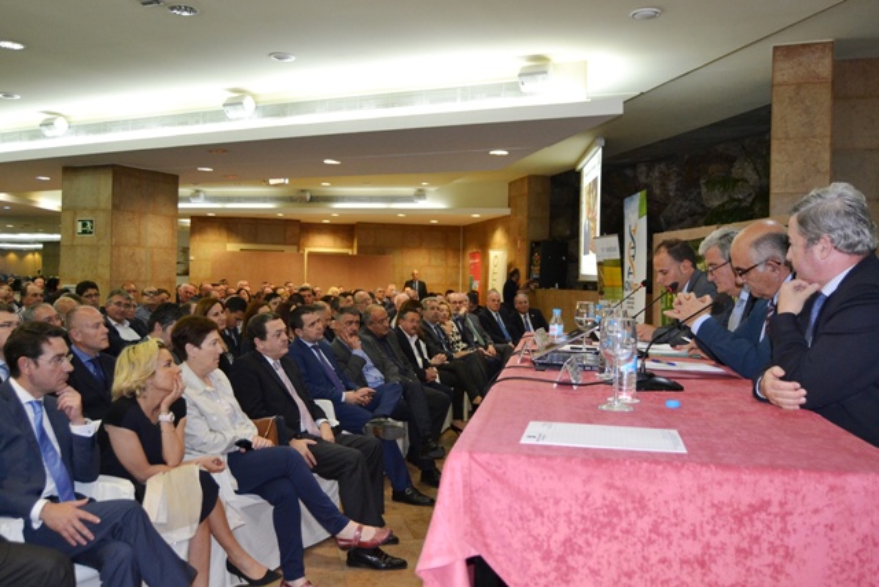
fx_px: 733
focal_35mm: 30
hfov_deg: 61.9
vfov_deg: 43.6
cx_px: 440
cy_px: 294
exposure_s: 1/60
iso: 1000
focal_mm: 20
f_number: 3.5
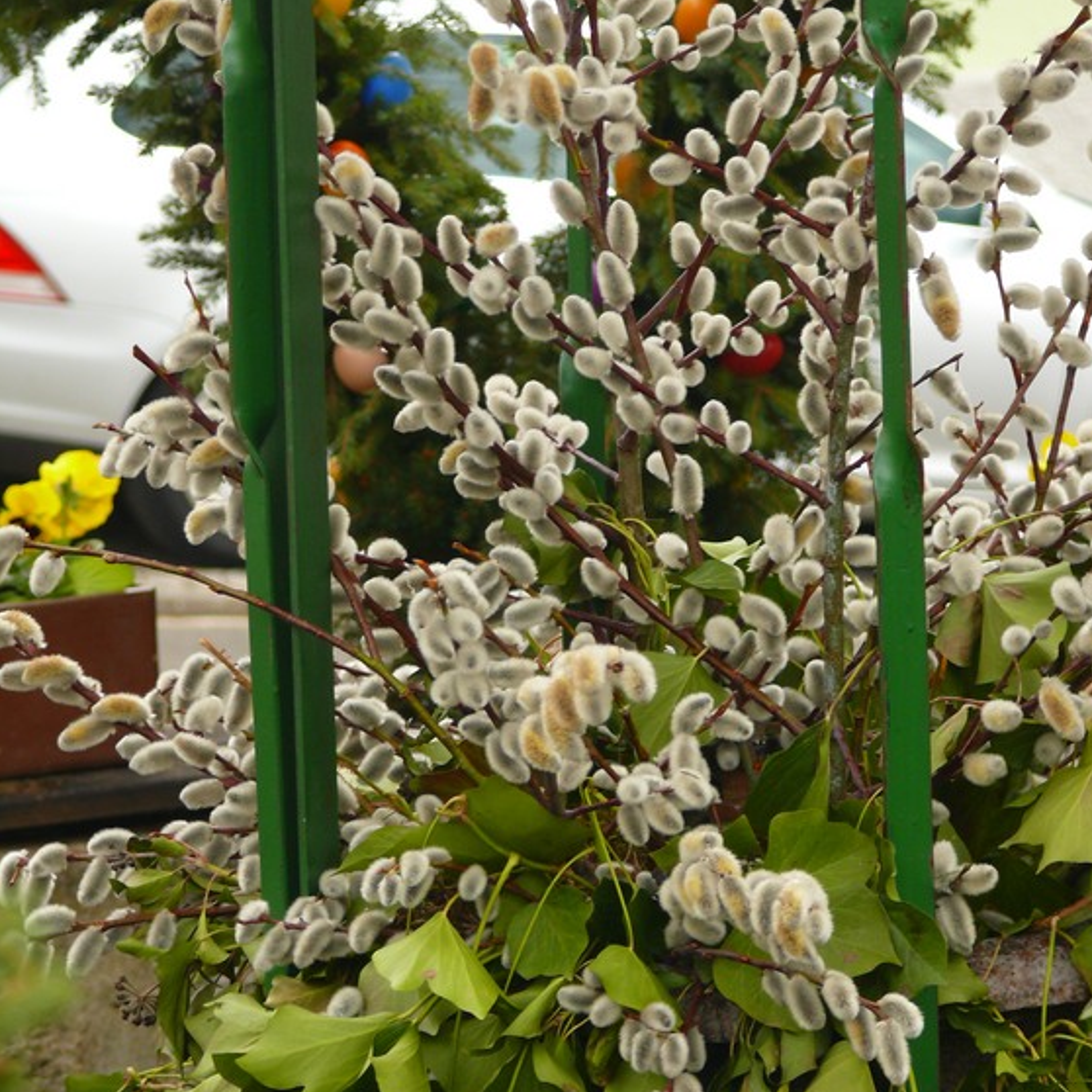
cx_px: 548
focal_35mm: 190
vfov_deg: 9.2
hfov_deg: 9.2
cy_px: 401
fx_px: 6781
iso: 125
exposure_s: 1/30
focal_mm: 33.8
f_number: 3.6
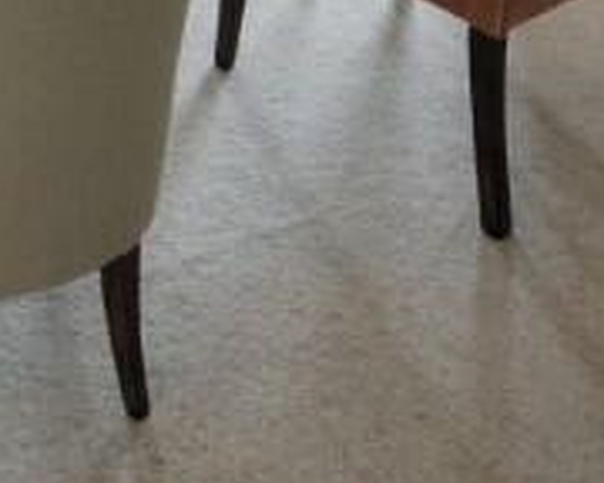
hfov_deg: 22.1
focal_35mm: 80
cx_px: -114
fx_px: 1430
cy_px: -372
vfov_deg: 16.3
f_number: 8
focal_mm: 10
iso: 400
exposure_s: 1/25
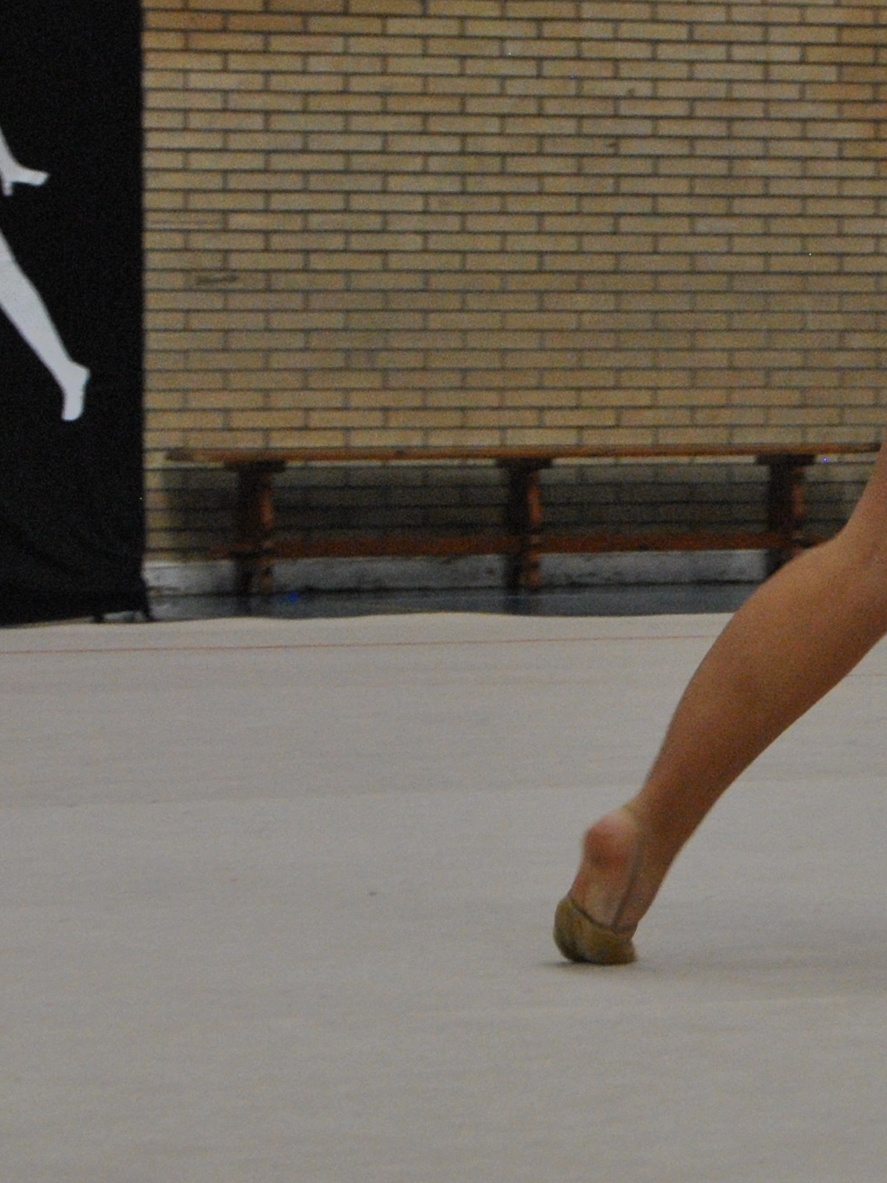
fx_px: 7804
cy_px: 116
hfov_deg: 6.4
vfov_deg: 8.6
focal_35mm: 228
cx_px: 1219
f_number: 6.3
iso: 800
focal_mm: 55
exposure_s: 1/160
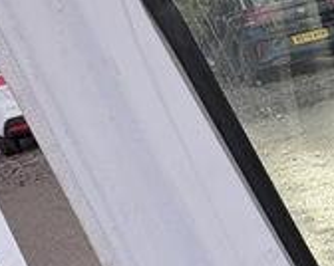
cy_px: 218
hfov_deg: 20.8
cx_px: 545
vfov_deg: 20.7
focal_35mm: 73
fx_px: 721
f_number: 2.2
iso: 40
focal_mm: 2.22
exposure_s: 1/200
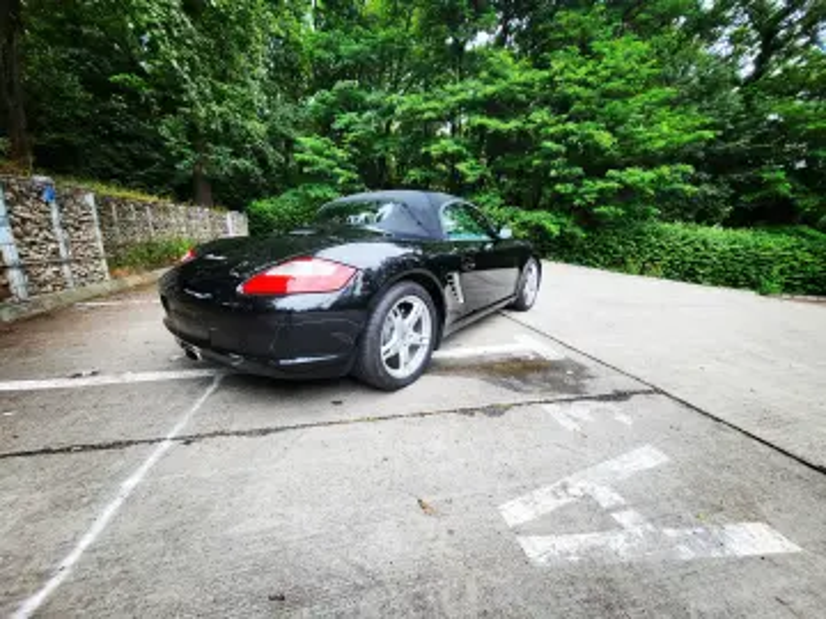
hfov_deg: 106.2
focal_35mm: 13
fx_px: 310
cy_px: 310
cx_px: 413
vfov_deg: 89.9
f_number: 2.2
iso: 32
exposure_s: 1/270
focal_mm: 1.74
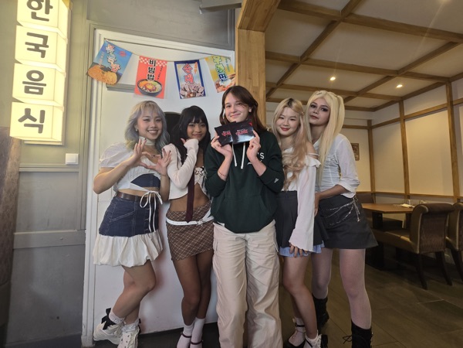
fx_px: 174
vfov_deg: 89.9
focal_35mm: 13
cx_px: 232
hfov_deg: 106.2
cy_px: 174
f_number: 2.2
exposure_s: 1/50
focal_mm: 2.2
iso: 100
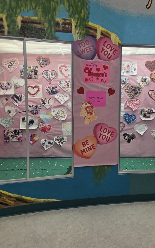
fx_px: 189
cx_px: 91
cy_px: 119
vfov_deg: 66.5
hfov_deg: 44.3
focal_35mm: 28
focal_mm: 5.4
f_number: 1.8
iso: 160
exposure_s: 1/120
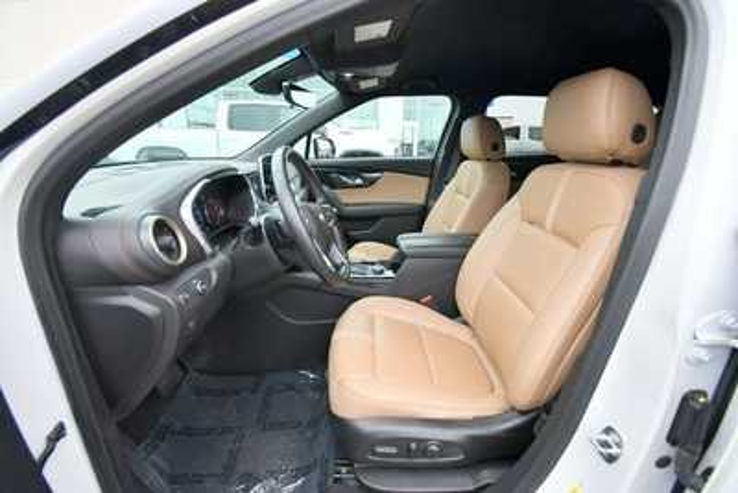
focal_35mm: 15
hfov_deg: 100.4
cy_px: 246
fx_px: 308
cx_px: 369
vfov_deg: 77.4
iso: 800
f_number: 4.5
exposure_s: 1/250
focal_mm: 10
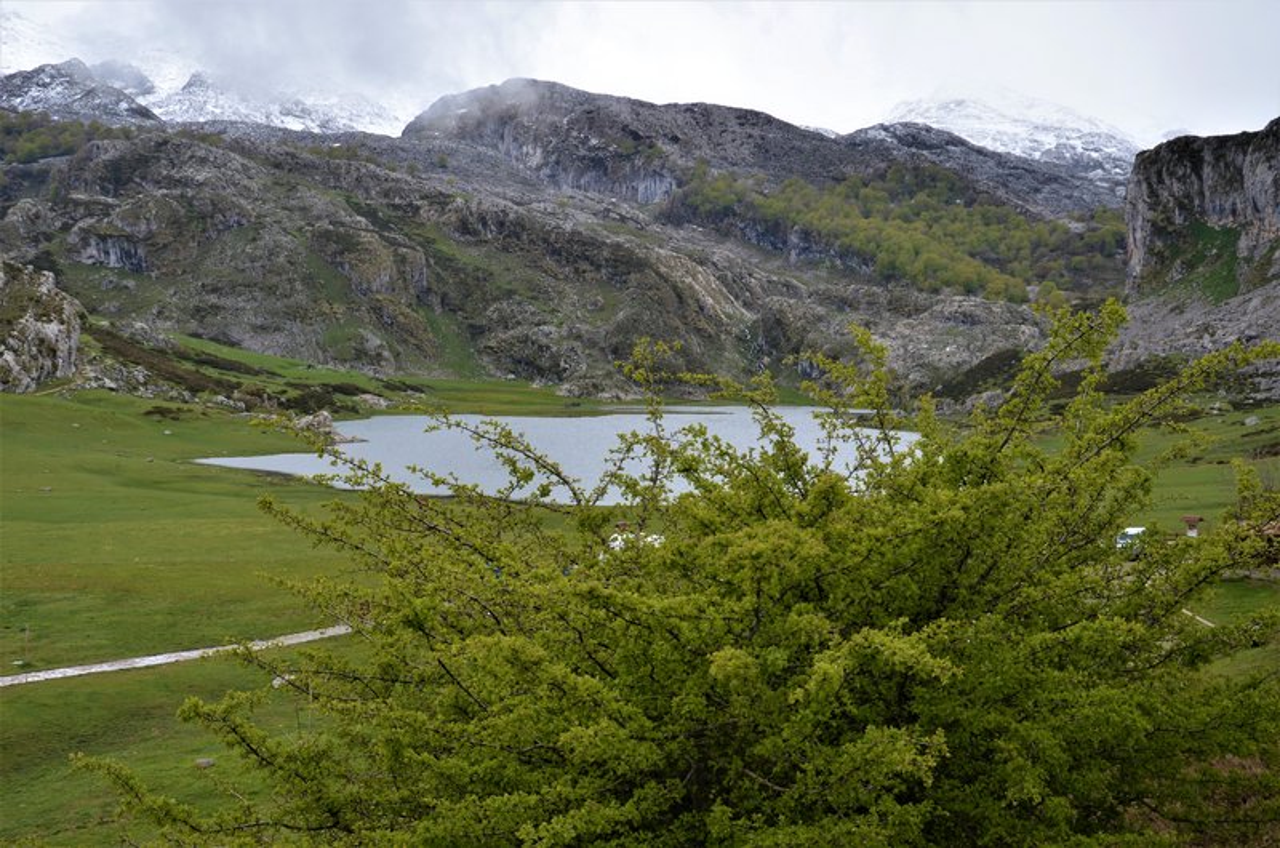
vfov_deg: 25.6
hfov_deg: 37.9
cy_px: 424
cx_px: 640
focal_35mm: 52
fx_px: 1863
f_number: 6.3
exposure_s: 1/1600
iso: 400
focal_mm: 35
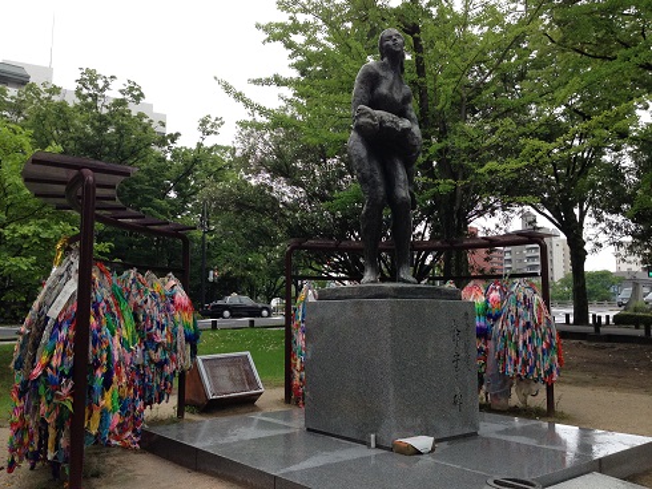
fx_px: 622
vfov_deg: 43.0
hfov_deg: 55.3
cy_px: 244
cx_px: 326
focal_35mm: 33
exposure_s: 1/120
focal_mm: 4.12
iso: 100
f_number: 2.4
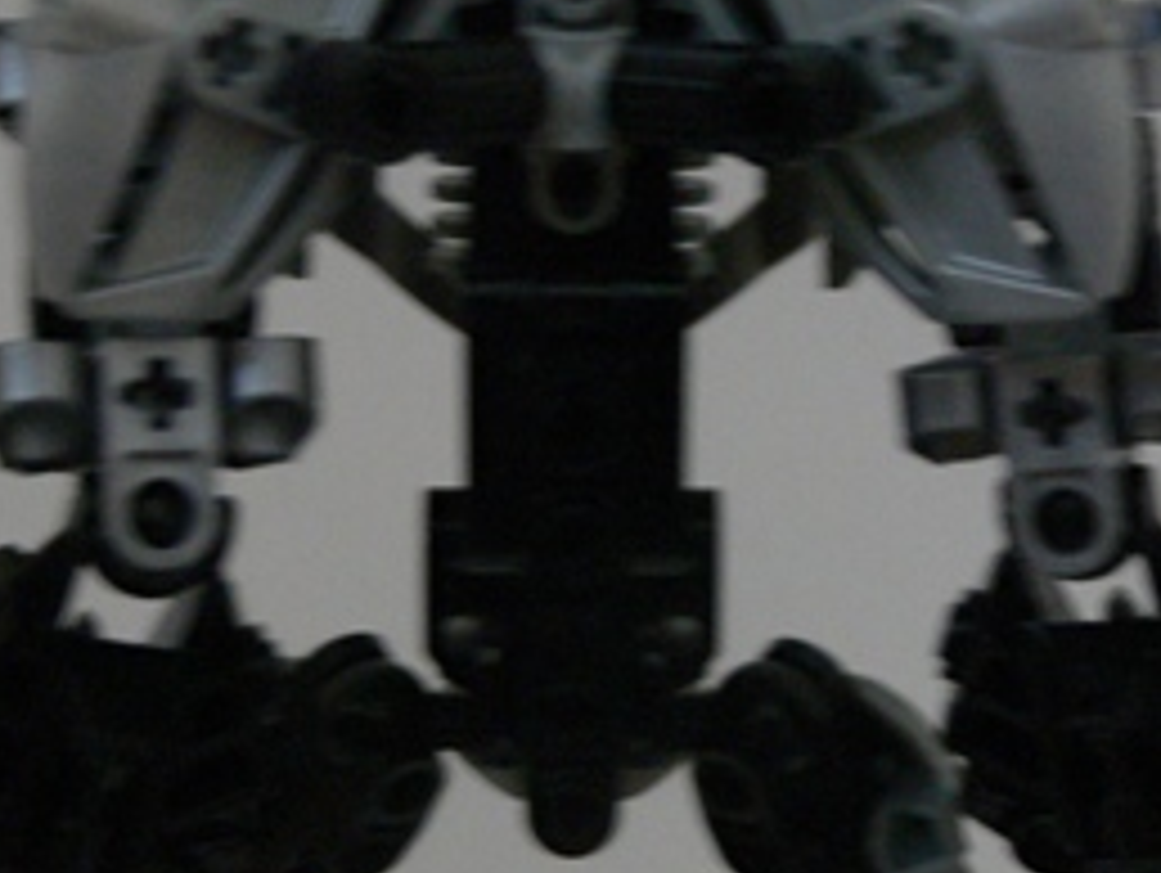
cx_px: 621
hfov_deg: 23.3
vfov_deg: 17.6
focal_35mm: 84
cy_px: 290
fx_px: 2820
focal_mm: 7.5
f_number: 2.8
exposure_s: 1/4
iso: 200
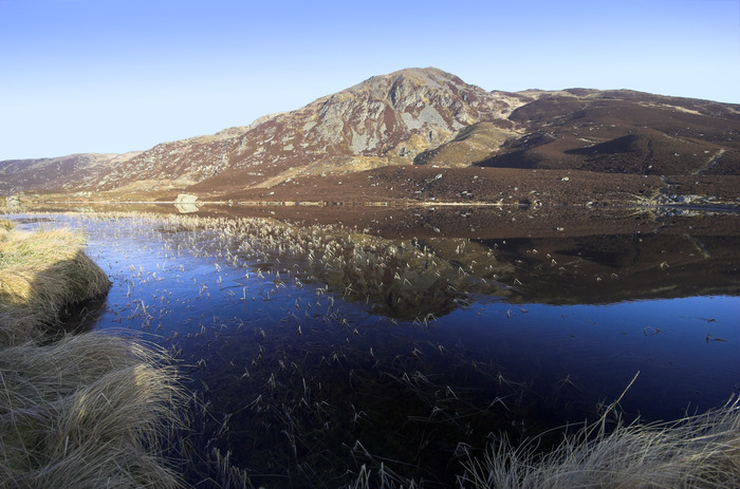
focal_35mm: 15
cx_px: 370
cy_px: 244
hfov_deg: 100.5
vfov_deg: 77.0
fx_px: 308
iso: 200
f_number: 9
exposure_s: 1/15
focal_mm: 10
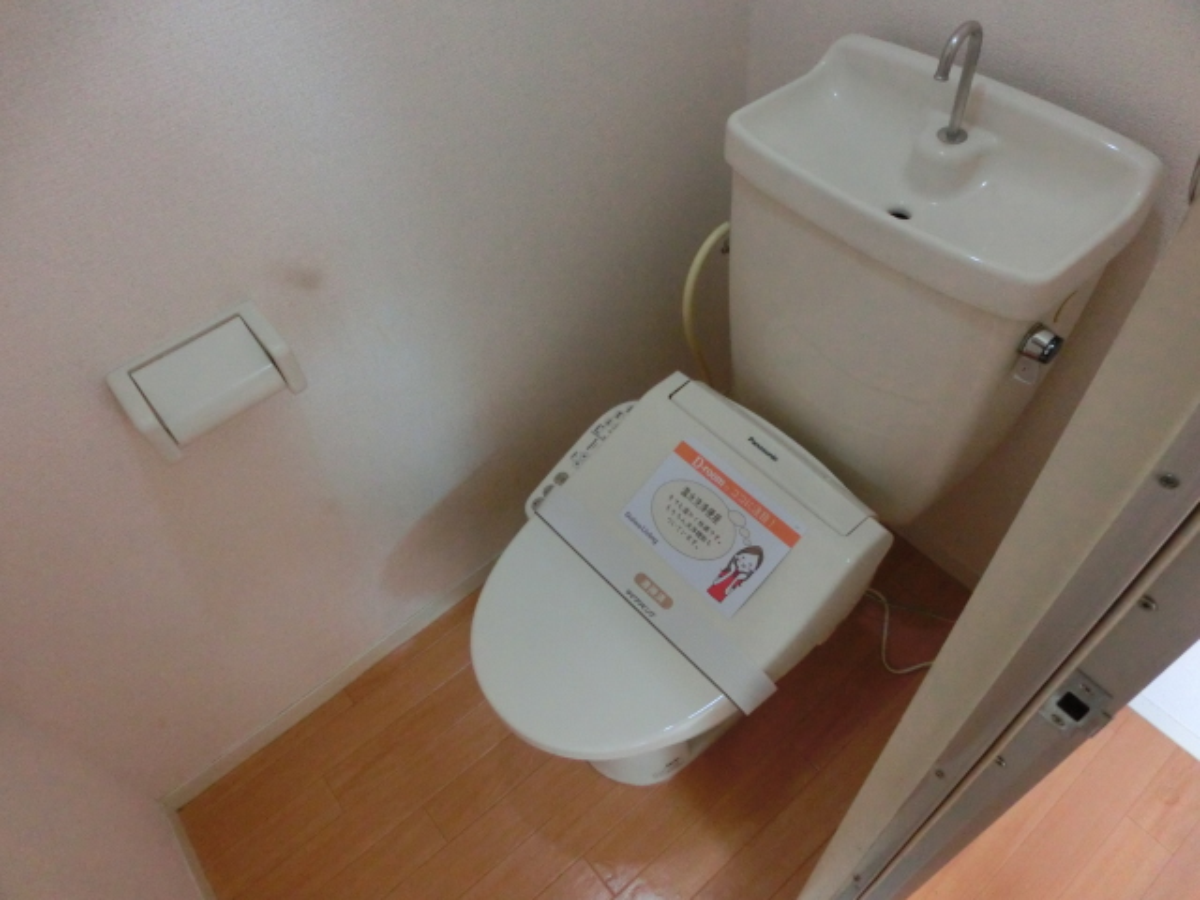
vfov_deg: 56.8
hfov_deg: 71.6
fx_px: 832
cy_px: 450
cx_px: 600
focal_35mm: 24
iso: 800
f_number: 3
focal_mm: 4.24
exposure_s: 1/50
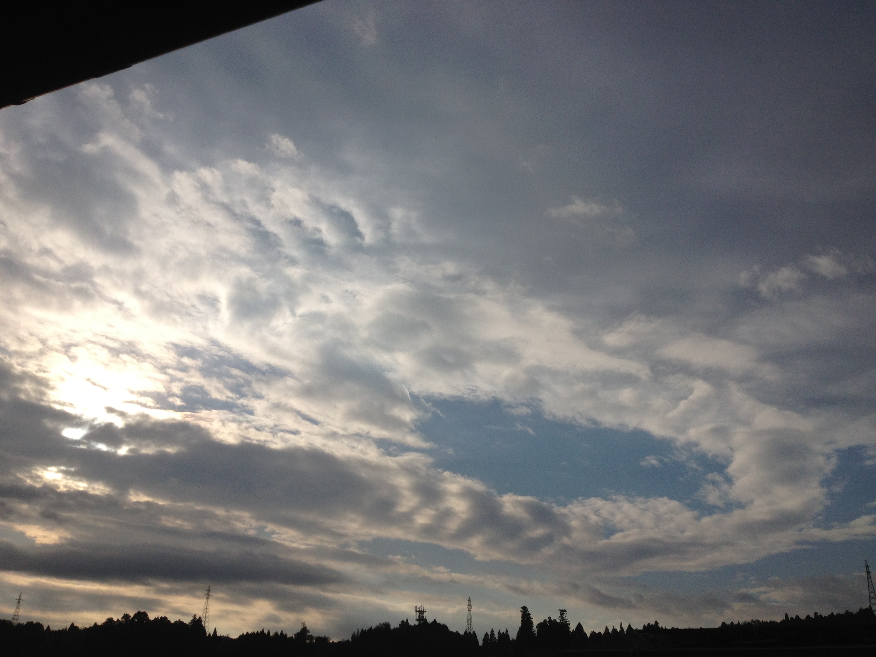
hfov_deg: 52.6
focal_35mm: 35
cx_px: 438
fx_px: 886
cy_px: 328
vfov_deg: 40.7
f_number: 2.4
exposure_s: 1/9259
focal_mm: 4.28
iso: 64
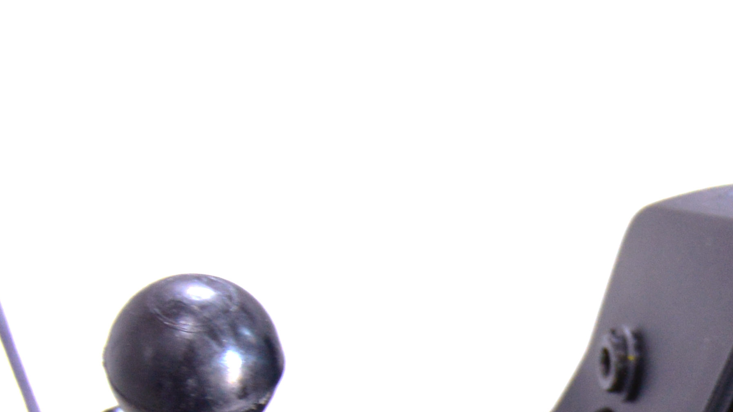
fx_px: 3051
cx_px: 804
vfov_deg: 7.7
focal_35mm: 157
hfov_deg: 13.4
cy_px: 453
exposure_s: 1/30
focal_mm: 30
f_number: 4.2
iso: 400
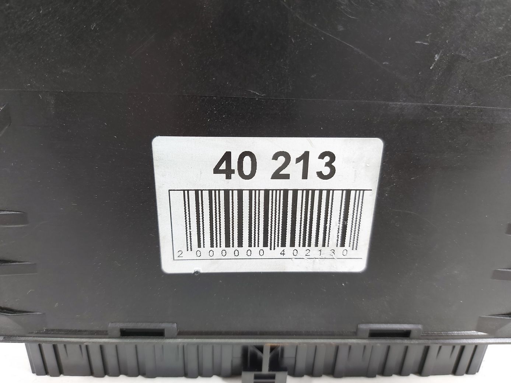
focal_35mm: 24
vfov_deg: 56.8
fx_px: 354
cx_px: 256
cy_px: 192
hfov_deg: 71.6
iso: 125
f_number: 1.8
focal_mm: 5.23
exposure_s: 1/50
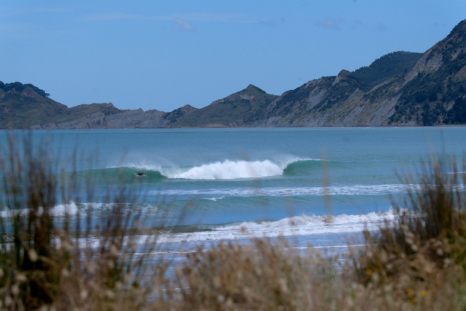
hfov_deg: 11.4
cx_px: 233
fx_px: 2330
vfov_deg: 7.6
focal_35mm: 180
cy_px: 156
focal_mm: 120
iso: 640
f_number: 6.3
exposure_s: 1/4000
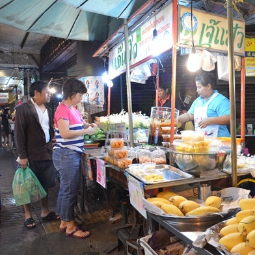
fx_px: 292
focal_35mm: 35
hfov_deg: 45.7
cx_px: 188
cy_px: 127
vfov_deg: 47.2
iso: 640
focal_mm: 18
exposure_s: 1/25
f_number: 4.5
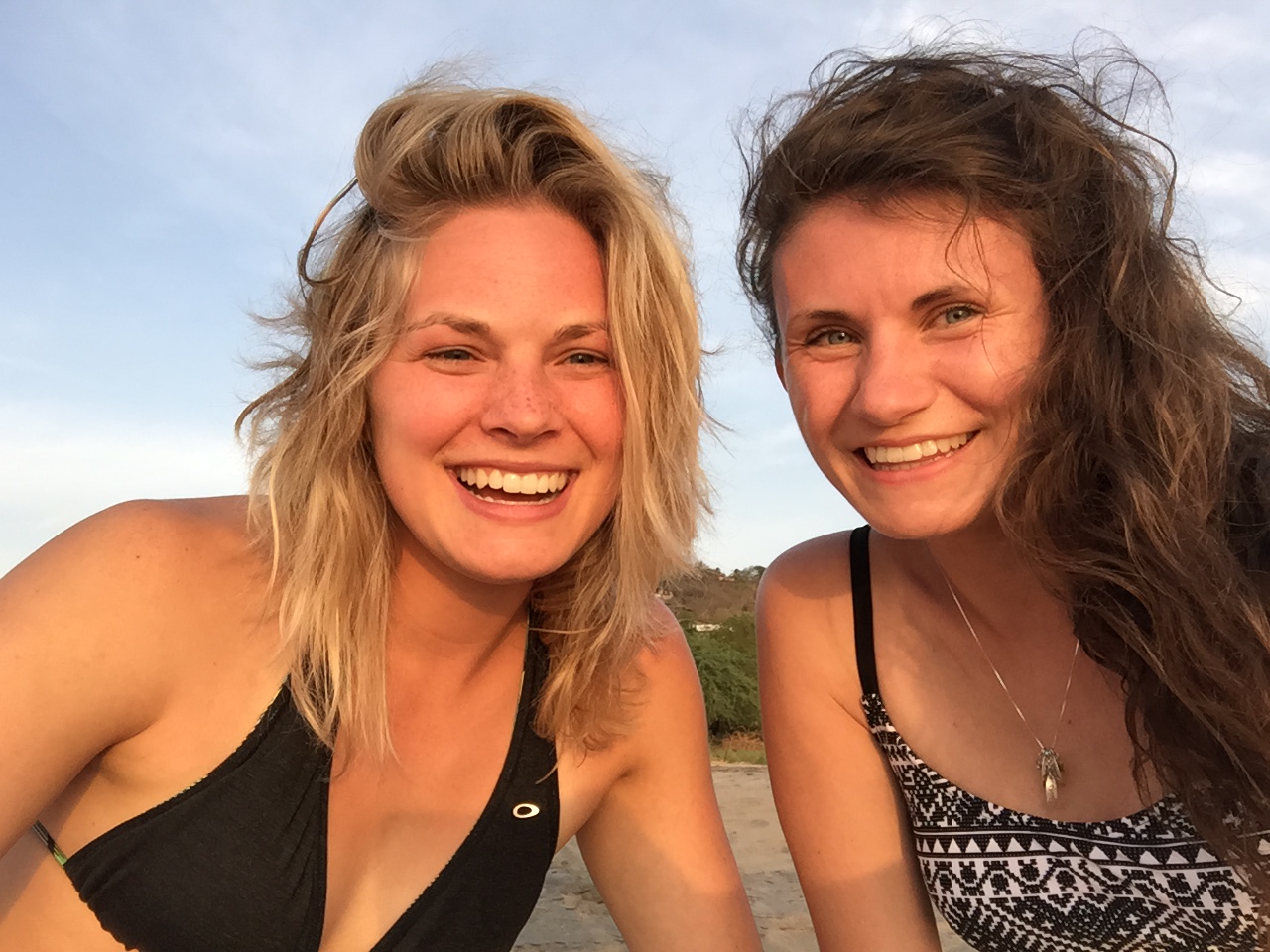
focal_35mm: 31
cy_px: 476
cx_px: 635
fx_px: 1137
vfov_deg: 45.4
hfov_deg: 58.4
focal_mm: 2.65
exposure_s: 1/301
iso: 32
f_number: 2.2
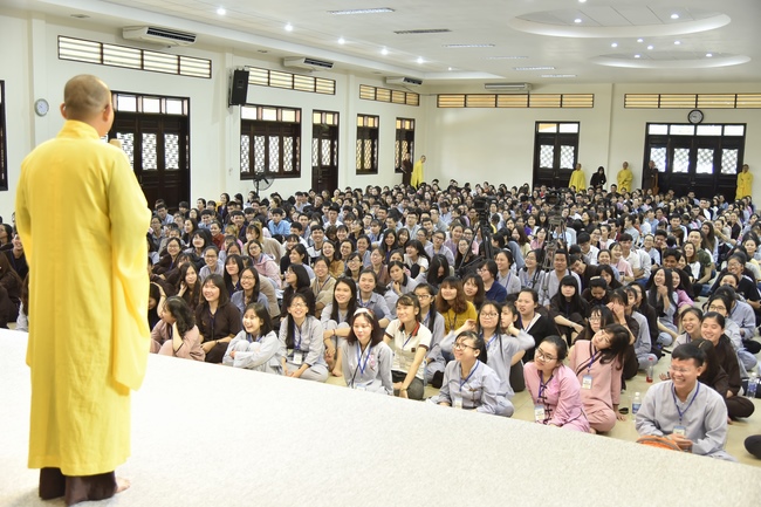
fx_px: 803
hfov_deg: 50.7
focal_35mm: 38
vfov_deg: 35.0
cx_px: 380
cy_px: 254
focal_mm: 38
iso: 1000
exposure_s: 1/30
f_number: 4
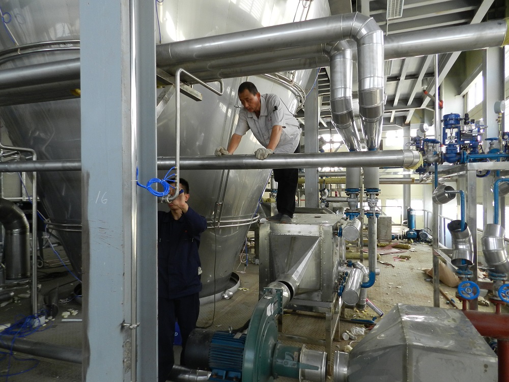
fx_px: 338
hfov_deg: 73.9
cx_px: 254
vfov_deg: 58.9
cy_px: 191
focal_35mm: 23
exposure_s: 1/30
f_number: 3.4
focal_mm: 4
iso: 200
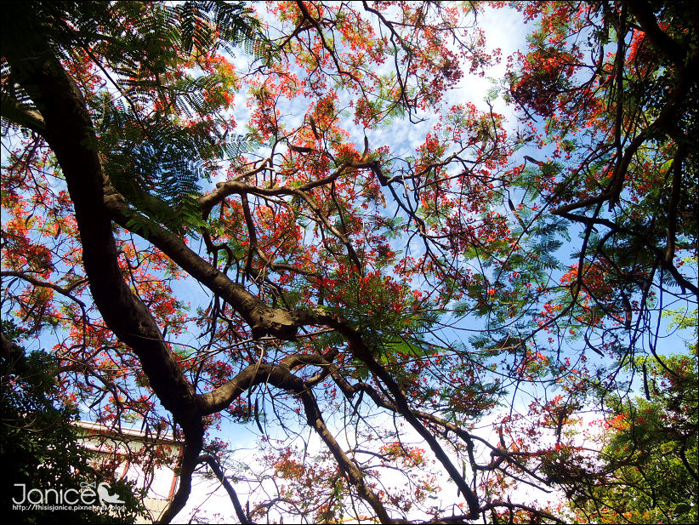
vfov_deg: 56.8
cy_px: 262
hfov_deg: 71.6
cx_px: 350
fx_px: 485
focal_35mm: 24
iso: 100
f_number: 2.8
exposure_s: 1/640
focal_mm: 4.3
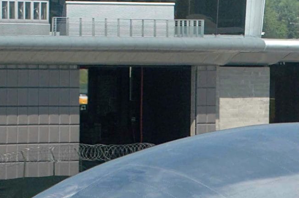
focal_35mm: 680
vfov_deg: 2.0
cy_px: 371
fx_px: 5641
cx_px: 384
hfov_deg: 3.0
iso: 400
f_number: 5
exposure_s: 1/3200
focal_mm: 116
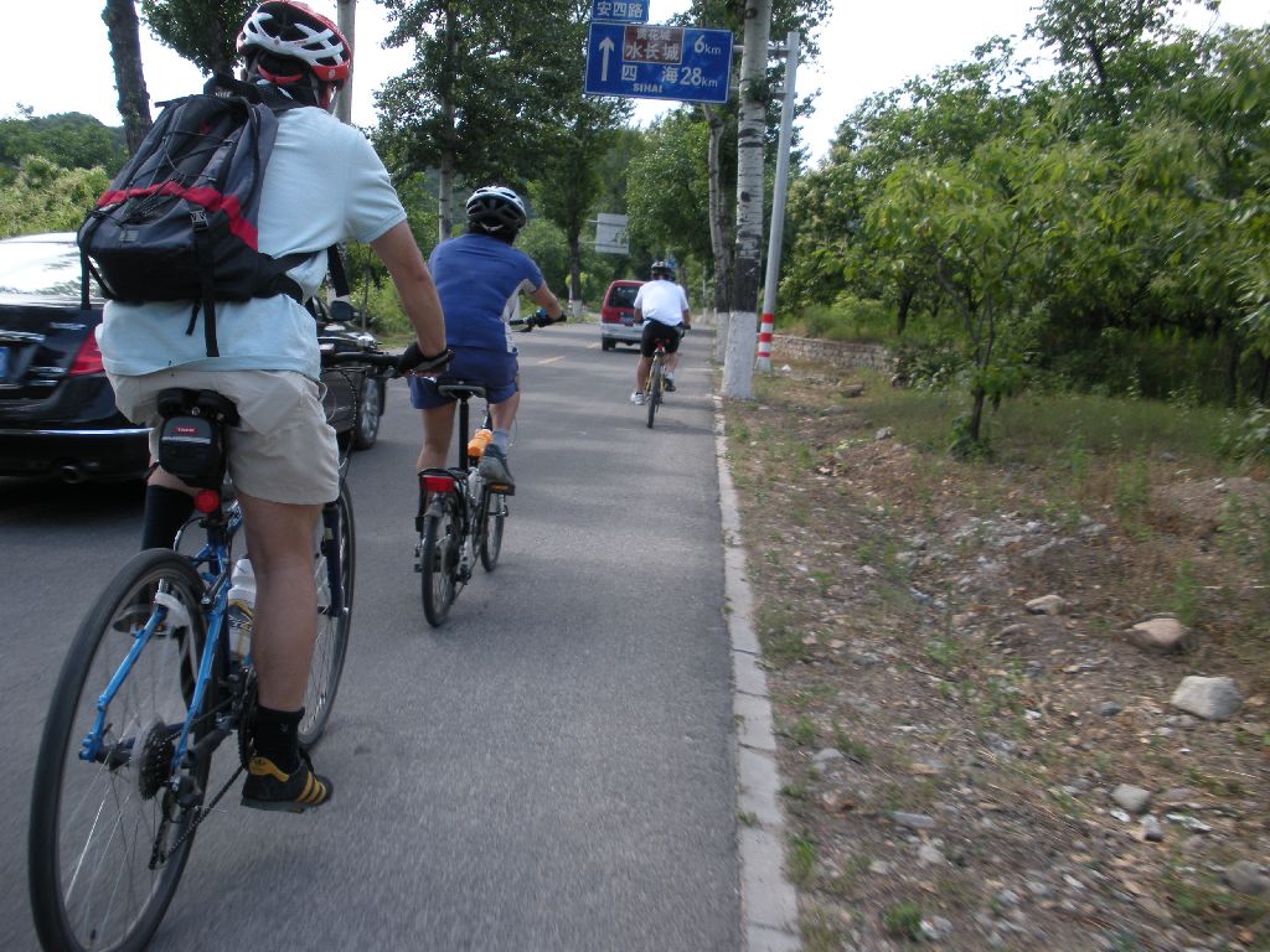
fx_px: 1321
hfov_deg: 51.4
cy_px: 476
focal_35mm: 36
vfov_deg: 39.7
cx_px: 635
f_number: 3.5
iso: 64
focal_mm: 6.3
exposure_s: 1/180
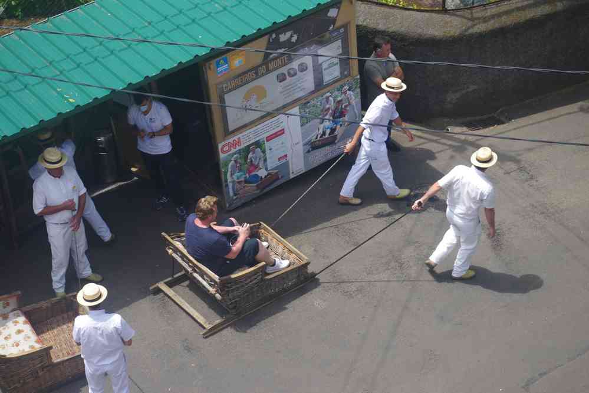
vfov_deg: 16.6
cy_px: 196
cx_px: 294
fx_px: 1350
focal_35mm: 82
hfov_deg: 24.6
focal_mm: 55
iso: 400
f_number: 9
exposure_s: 1/100
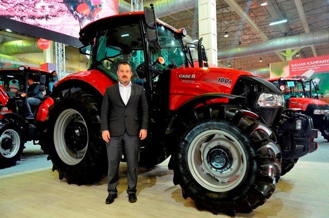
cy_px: 109
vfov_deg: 47.7
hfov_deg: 67.5
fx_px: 246
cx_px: 164
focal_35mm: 27
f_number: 4
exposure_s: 1/60
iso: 1250
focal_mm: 18
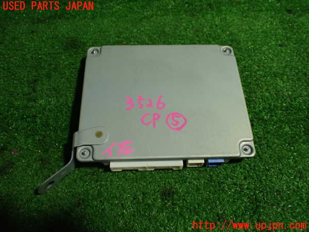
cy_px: 116
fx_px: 268
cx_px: 154
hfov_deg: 60.0
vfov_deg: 46.8
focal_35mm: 30
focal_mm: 5.4
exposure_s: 1/125
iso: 400
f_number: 2.3
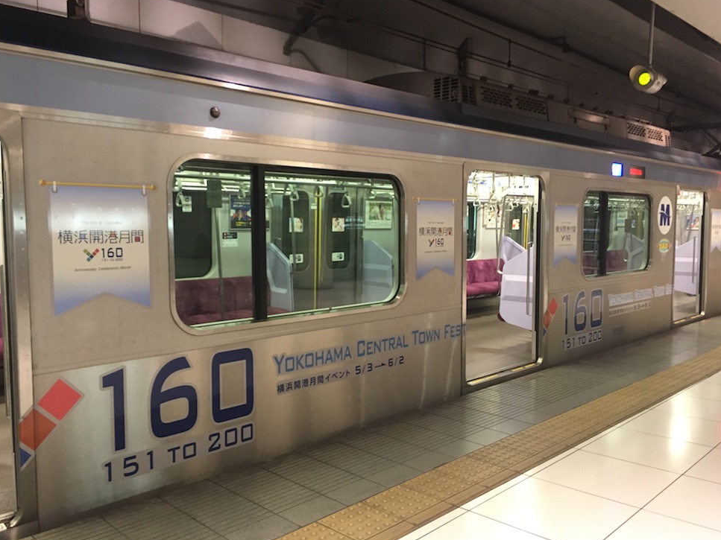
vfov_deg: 46.8
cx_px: 356
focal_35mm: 30
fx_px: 625
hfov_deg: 60.0
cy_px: 270
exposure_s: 1/33
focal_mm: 4.15
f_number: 2.2
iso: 160
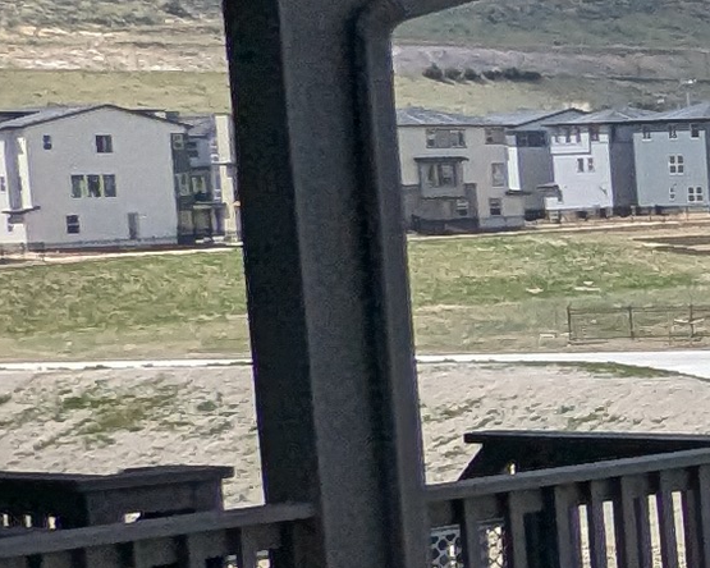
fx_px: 2417
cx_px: 2296
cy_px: 338
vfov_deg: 13.4
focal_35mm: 115
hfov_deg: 10.3
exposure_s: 1/1754
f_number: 2.2
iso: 51
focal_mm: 2.35
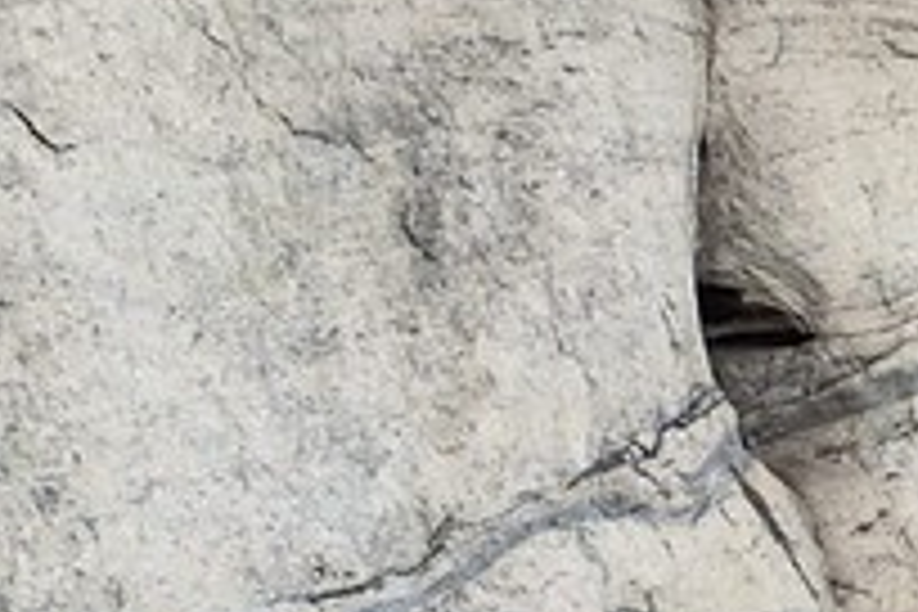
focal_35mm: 377
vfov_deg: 3.6
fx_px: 9613
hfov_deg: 5.1
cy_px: 772
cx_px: 3150
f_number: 8
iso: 1600
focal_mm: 48
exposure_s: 1/160
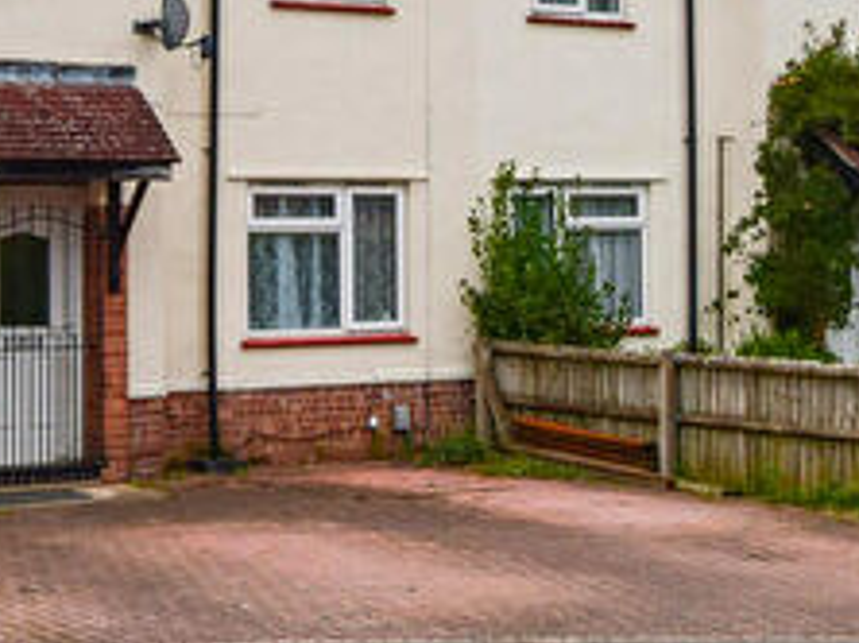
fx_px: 2256
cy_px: 64
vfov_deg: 16.0
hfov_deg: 21.6
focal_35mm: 91
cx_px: 426
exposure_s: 1/320
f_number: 10
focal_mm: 20
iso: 400
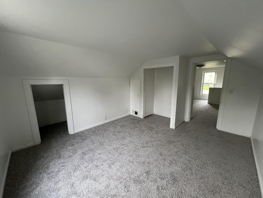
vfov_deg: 89.9
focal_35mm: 13
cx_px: 132
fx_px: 99
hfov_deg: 106.2
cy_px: 99
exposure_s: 1/71
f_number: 1.8
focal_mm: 1.57
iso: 250
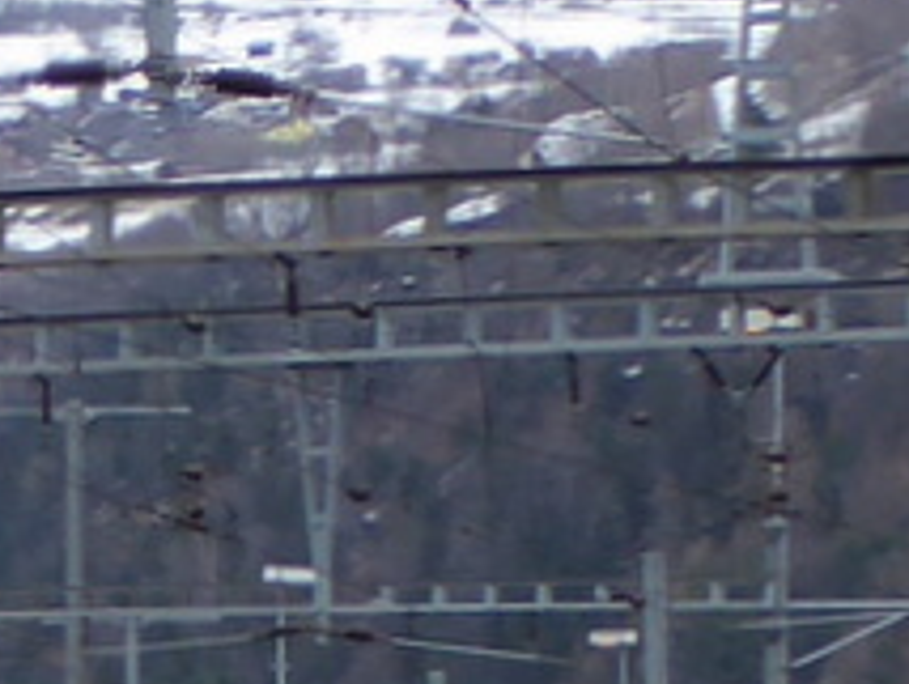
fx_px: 6783
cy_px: 903
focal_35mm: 258
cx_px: -1393
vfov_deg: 5.7
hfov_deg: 7.1
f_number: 3.9
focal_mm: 7.8
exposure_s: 1/200
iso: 80
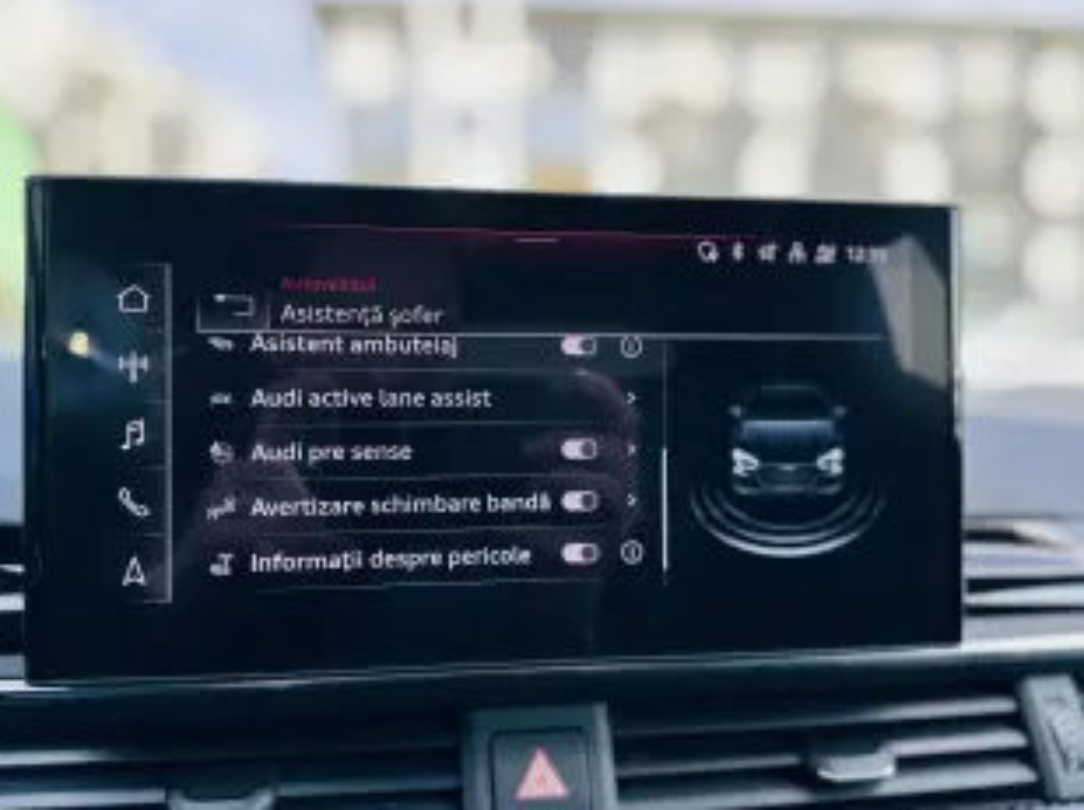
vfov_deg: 49.7
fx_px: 876
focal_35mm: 28
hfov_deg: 63.5
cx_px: 523
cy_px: 414
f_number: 1.78
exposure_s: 1/467
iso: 80
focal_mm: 6.86
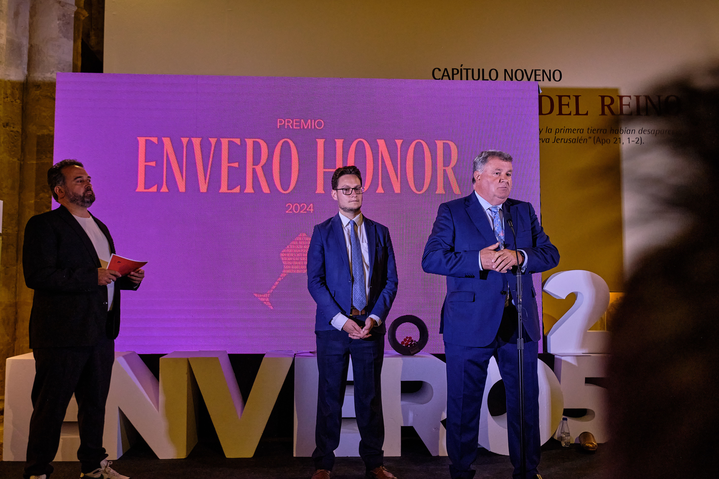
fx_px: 659
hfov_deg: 57.2
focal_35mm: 33
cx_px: 360
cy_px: 240
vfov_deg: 40.0
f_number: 4
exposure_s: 1/100
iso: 2000
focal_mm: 21.9
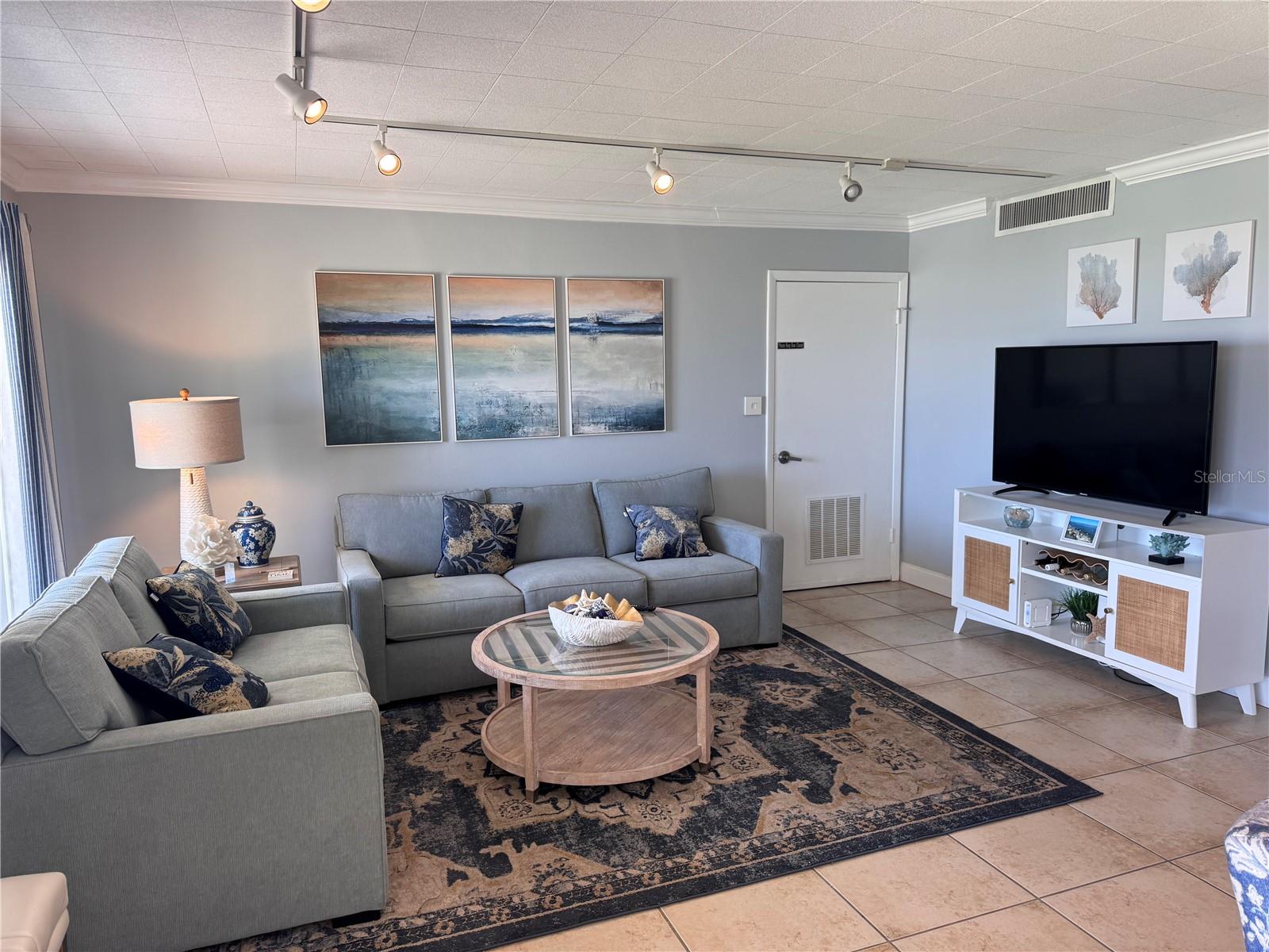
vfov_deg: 56.8
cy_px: 476
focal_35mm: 24
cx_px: 634
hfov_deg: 71.6
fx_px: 880
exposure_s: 1/120
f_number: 1.78
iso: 100
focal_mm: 6.76
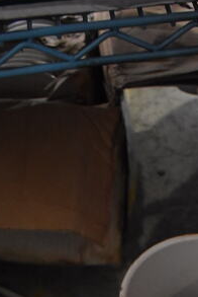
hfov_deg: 16.0
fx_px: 691
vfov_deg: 20.4
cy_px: 457
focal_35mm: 84
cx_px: 197
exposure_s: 1/125
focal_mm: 18
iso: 3600
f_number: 3.5
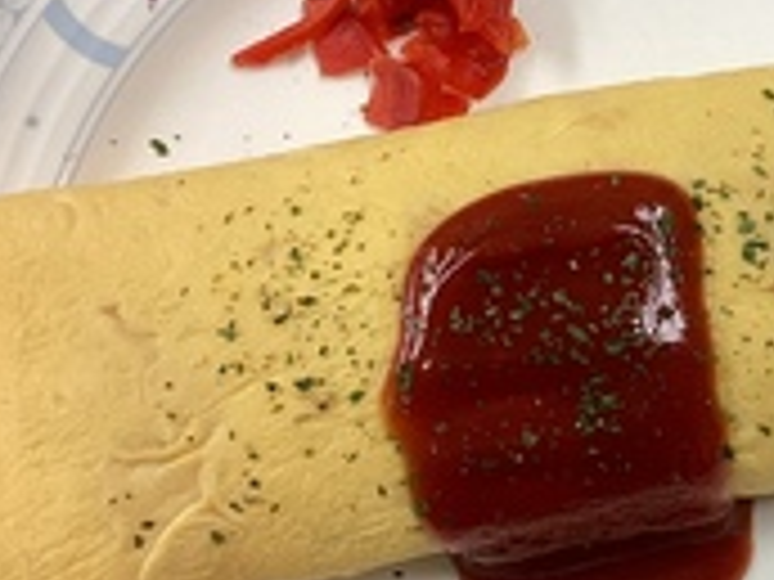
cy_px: 299
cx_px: 954
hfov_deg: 20.3
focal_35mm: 90
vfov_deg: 16.4
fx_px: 2012
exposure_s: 1/60
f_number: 2.4
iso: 80
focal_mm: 3.3
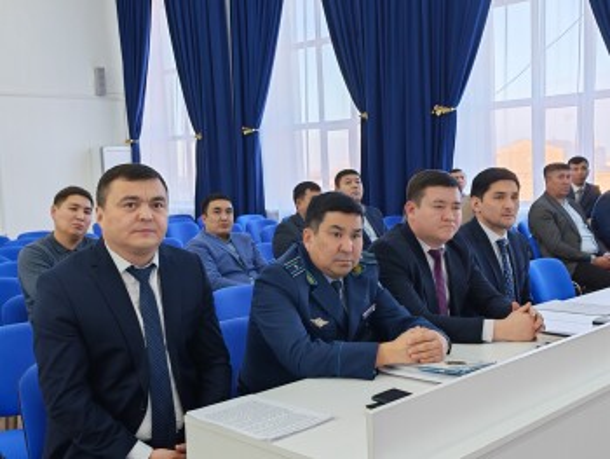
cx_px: 305
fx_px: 776
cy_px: 230
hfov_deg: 42.9
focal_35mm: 44
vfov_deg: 32.9
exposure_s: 1/100
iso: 250
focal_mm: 6.12
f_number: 1.9
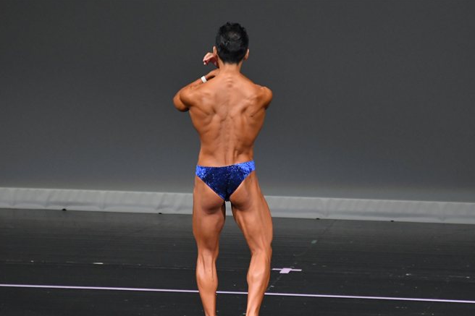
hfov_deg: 4.7
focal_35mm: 443
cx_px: 275
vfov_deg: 3.1
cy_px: 184
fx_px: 5843
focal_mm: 250
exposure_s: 1/400
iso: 4000
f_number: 5.6
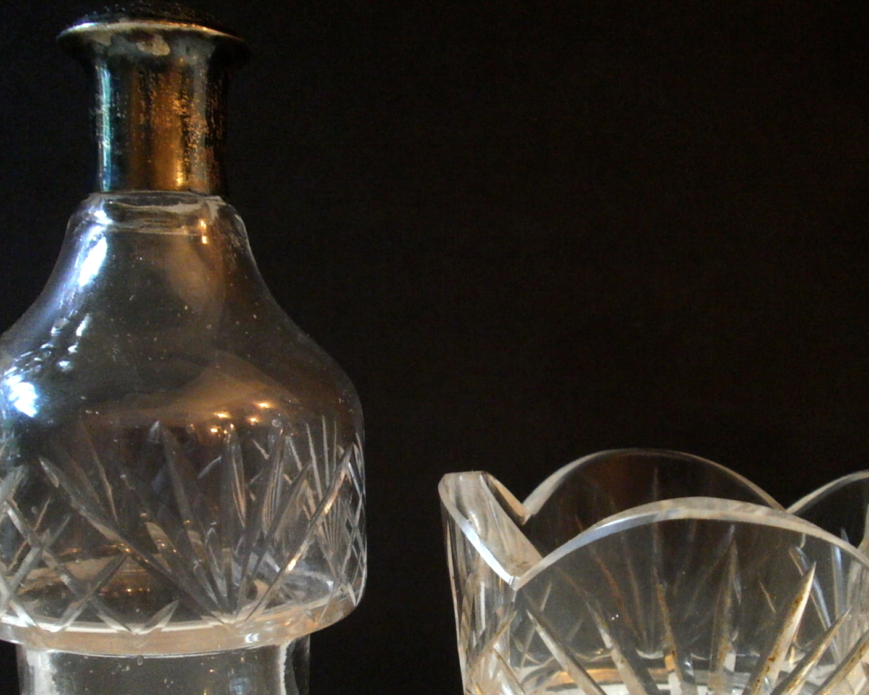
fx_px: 1132
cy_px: 451
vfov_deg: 33.9
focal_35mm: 44
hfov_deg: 42.0
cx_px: 457
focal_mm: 5.45
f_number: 2.9
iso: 500
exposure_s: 1/15
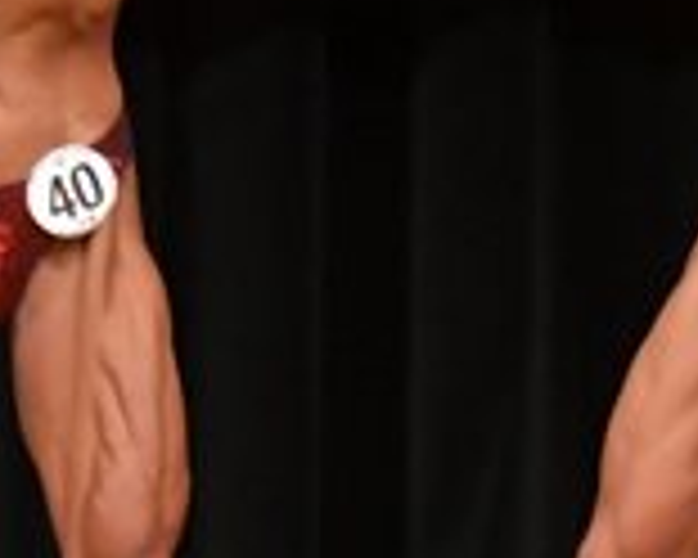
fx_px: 23261
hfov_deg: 1.7
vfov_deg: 1.4
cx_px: 1236
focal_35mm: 1126
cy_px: 153
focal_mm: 160
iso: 5000
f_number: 5.6
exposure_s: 1/400
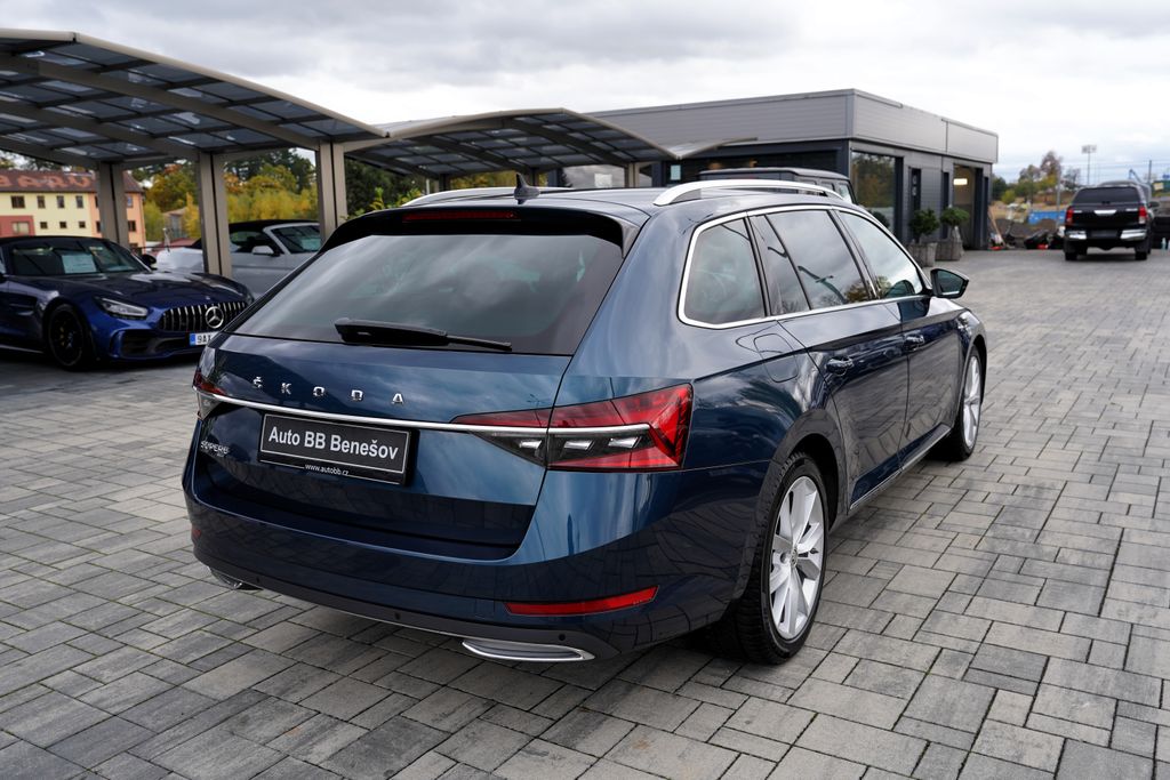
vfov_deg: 43.6
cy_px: 390
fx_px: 975
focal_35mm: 30
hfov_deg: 61.9
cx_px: 585
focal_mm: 30
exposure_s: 1/100
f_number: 5
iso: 100
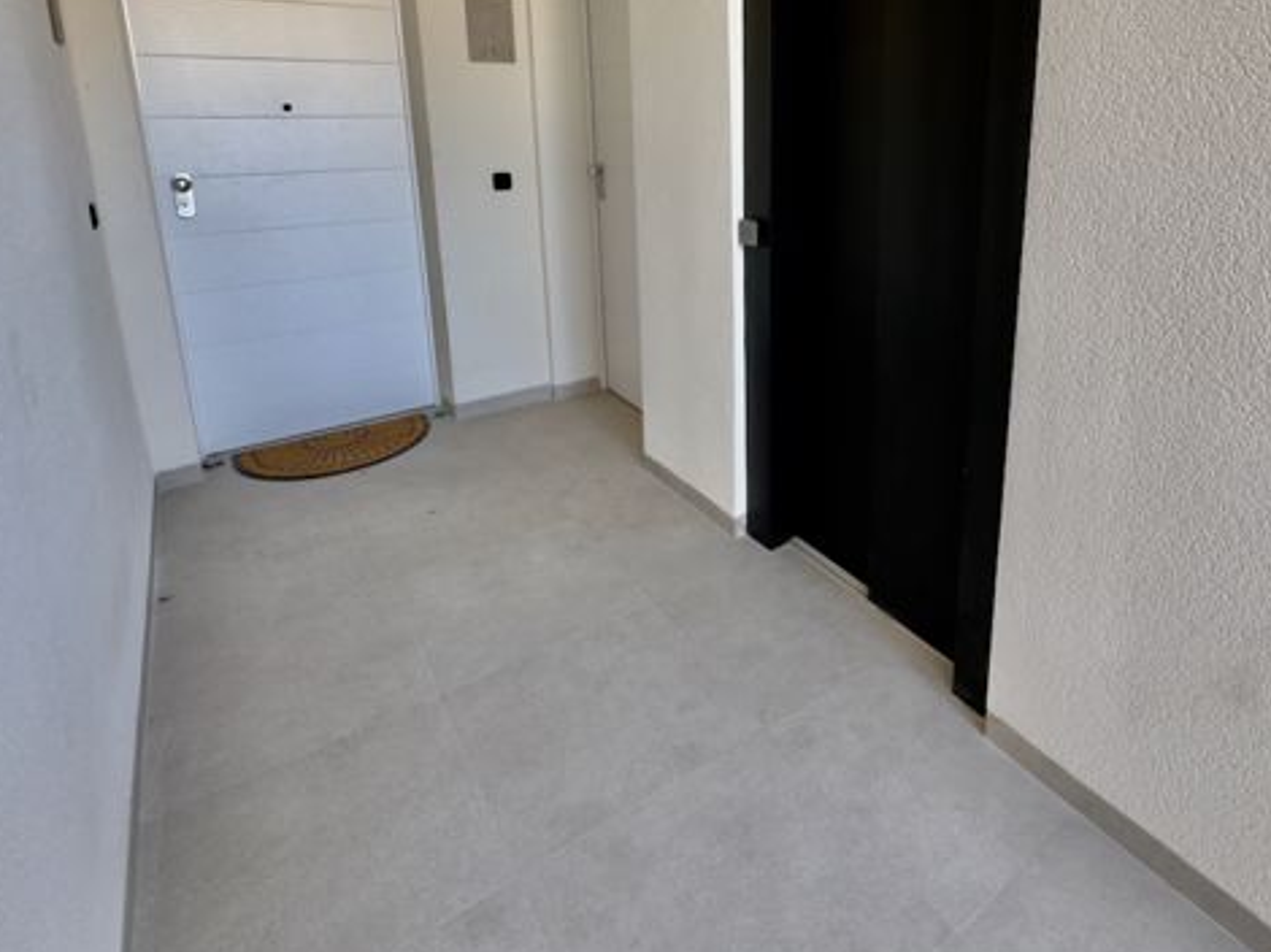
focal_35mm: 21
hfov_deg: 77.4
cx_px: 805
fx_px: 771
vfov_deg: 60.9
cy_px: 273
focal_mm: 2.22
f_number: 2.2
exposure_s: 1/99
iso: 80
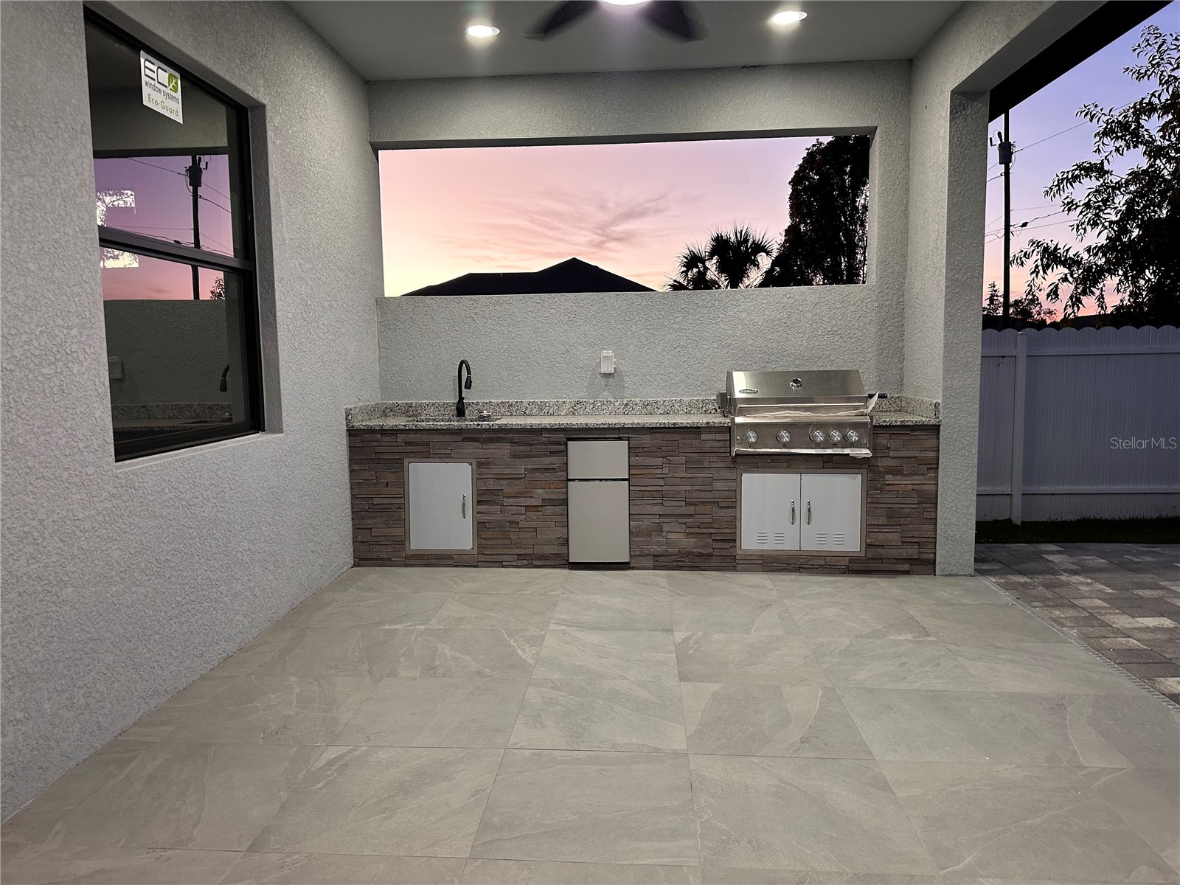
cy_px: 442
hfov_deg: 71.6
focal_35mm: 24
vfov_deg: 56.8
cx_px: 590
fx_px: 818
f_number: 1.78
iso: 200
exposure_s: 1/60
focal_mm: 6.86
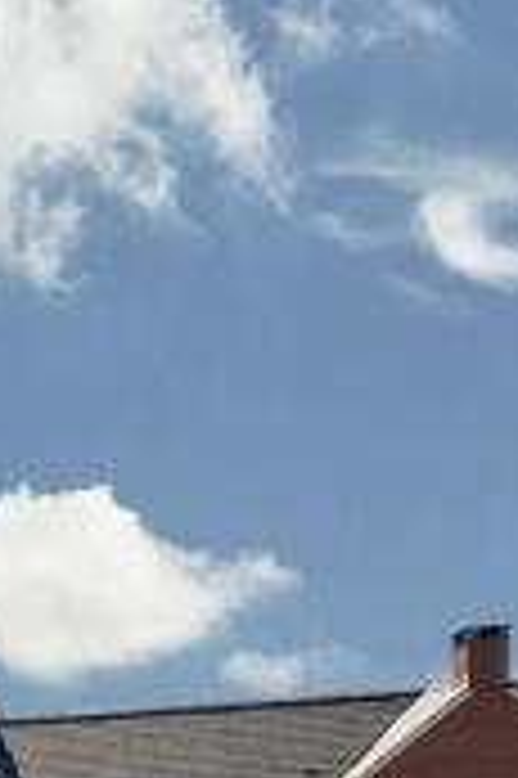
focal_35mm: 49
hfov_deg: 16.1
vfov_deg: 33.8
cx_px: -660
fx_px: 1060
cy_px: 902
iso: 50
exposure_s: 1/1171
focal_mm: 2.22
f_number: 2.2
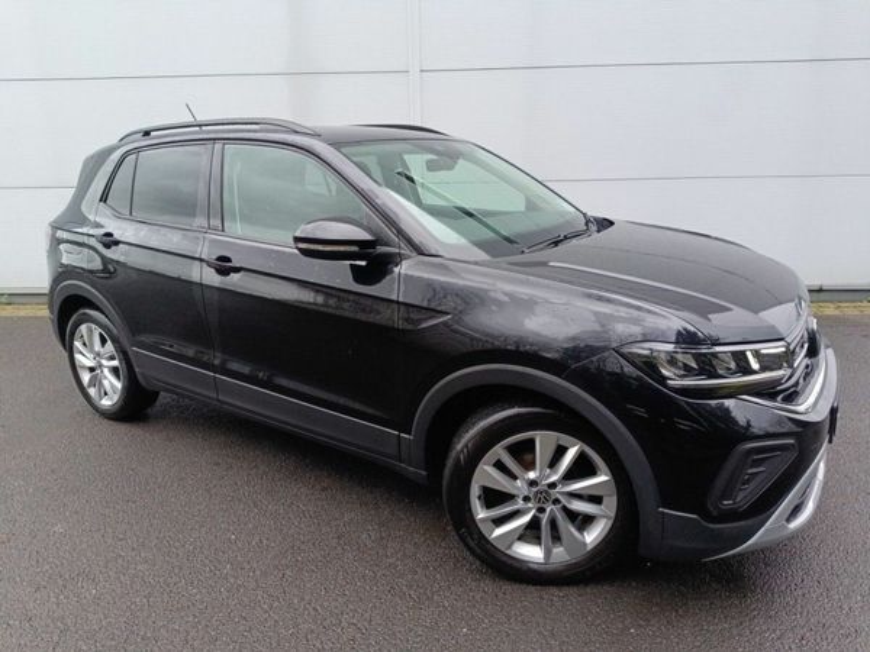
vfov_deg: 56.8
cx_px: 435
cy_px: 326
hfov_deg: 71.6
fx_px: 603
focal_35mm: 24
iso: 436
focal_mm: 5.59
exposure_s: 1/101
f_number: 1.88
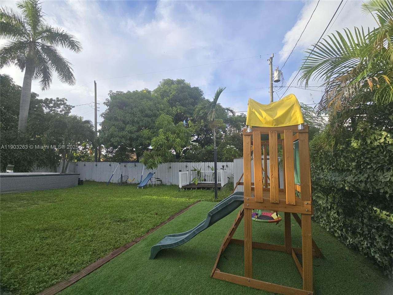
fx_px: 148
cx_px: 196
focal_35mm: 13
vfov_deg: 89.9
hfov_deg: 106.2
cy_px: 148
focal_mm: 2.2
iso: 50
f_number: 2.2
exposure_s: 1/1019
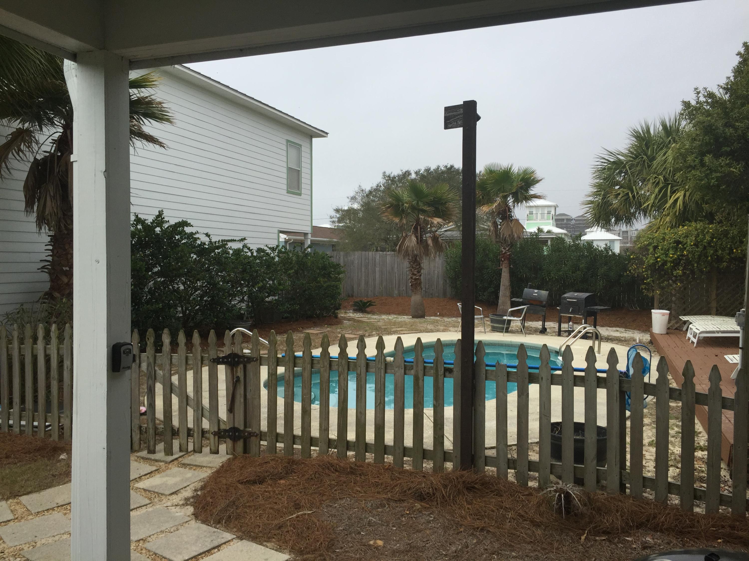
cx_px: 374
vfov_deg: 48.2
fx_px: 627
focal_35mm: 29
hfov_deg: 61.7
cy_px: 280
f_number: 2.2
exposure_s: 1/2326
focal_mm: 4.15
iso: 32
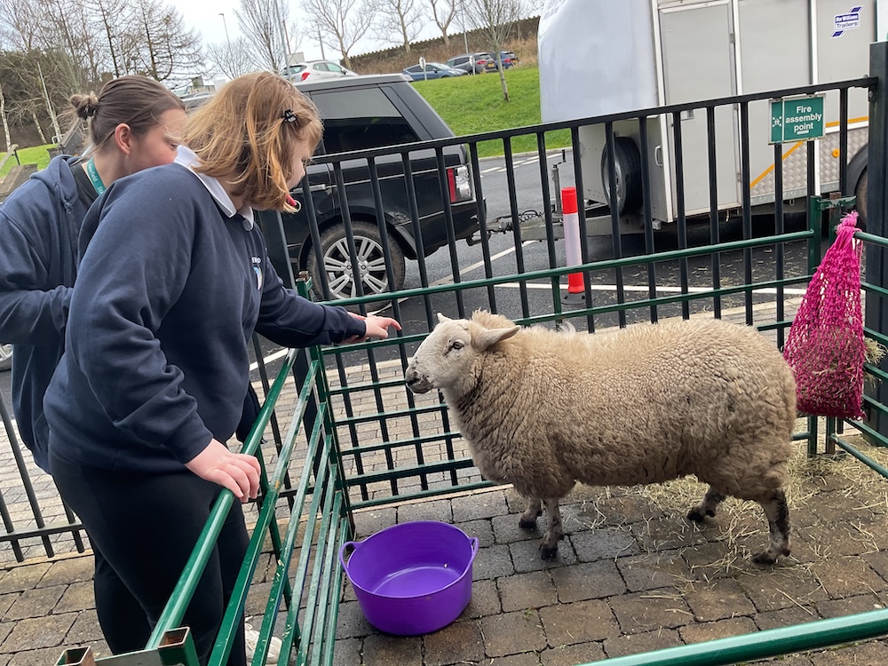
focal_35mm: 29
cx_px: 444
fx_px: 744
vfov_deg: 48.2
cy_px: 333
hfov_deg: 61.7
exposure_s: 1/120
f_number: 1.8
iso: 25
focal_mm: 3
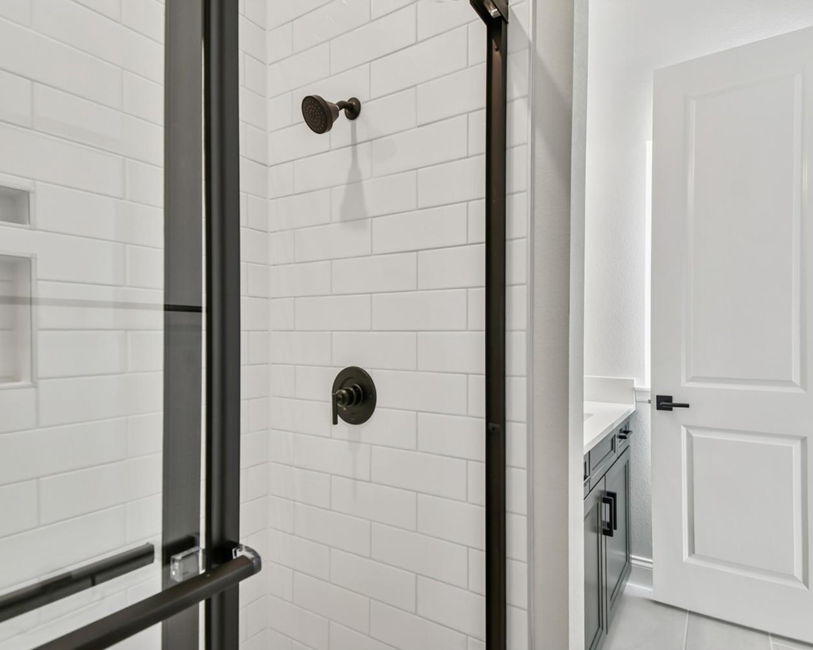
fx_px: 433
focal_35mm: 18
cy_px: 338
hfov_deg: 85.4
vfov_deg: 73.8
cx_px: 483
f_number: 6.3
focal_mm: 10
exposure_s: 1/20
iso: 100
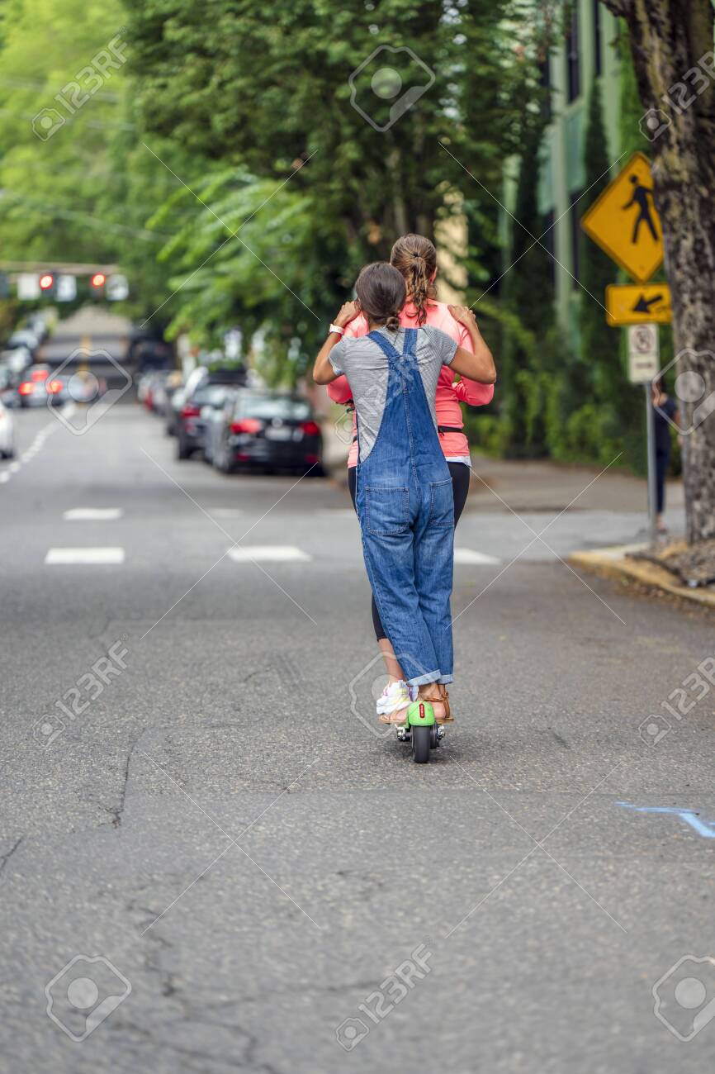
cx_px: 358
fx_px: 4024
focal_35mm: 135
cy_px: 537
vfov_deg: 15.2
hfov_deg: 10.2
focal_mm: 135
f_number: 2.8
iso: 100
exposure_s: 1/200
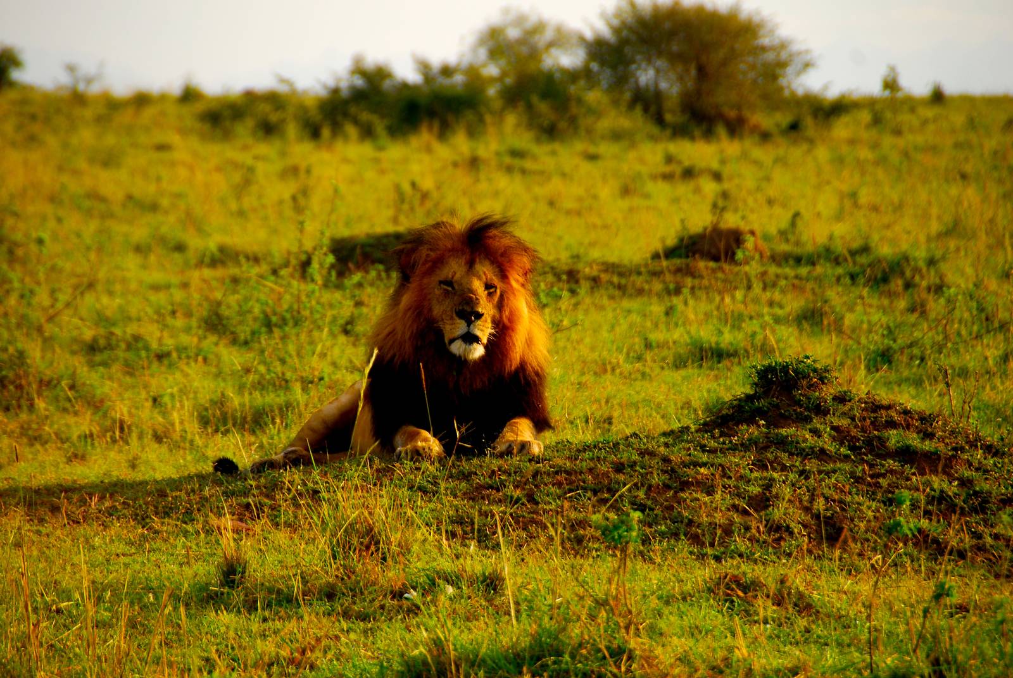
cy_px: 339
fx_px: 8452
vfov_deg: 4.6
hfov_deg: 6.9
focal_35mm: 300
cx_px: 506
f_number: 5.6
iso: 200
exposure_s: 1/320
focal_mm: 200
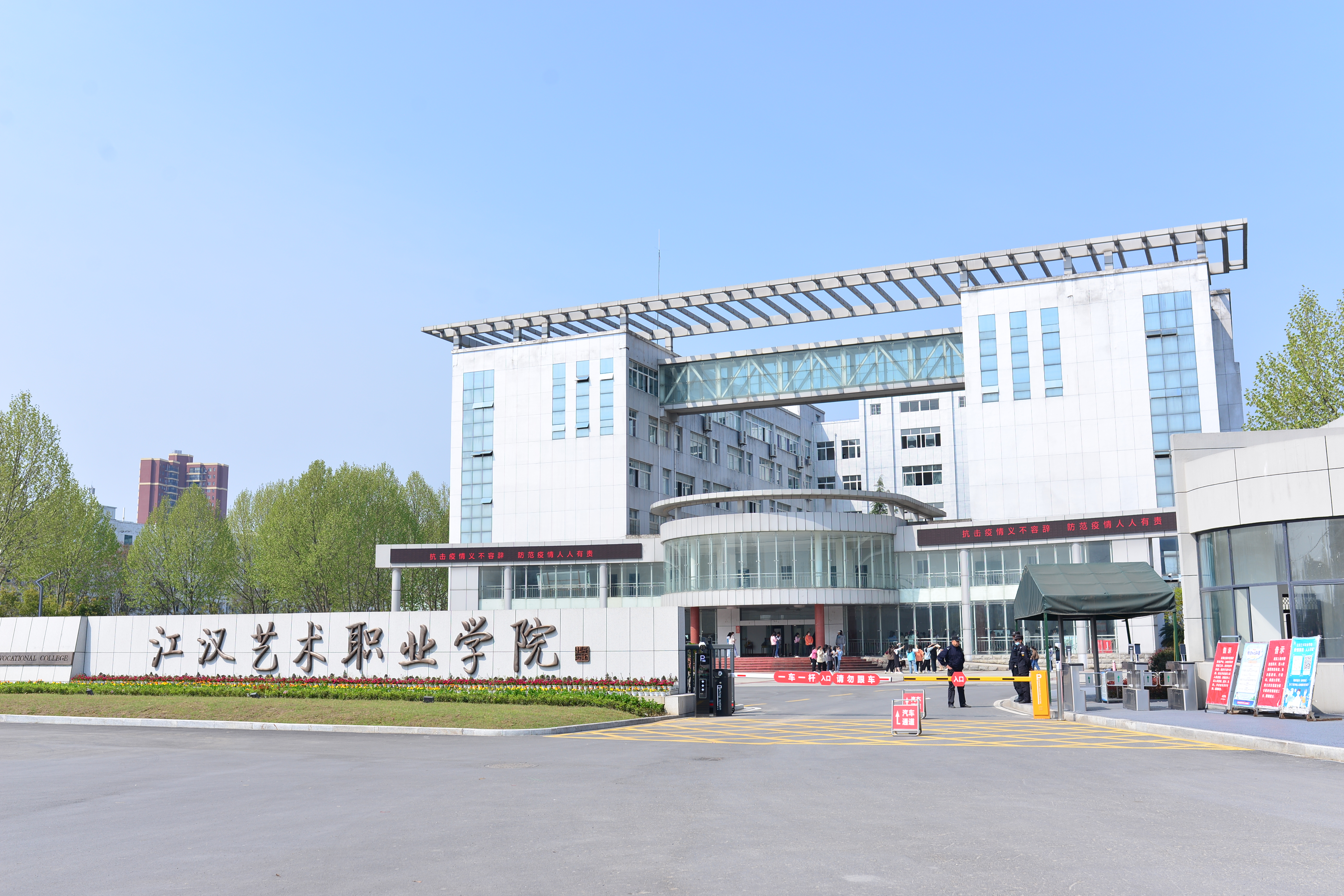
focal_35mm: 35
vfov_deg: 37.9
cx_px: 672
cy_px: 448
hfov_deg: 54.4
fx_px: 1307
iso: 100
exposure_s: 1/400
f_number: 7.1
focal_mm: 35
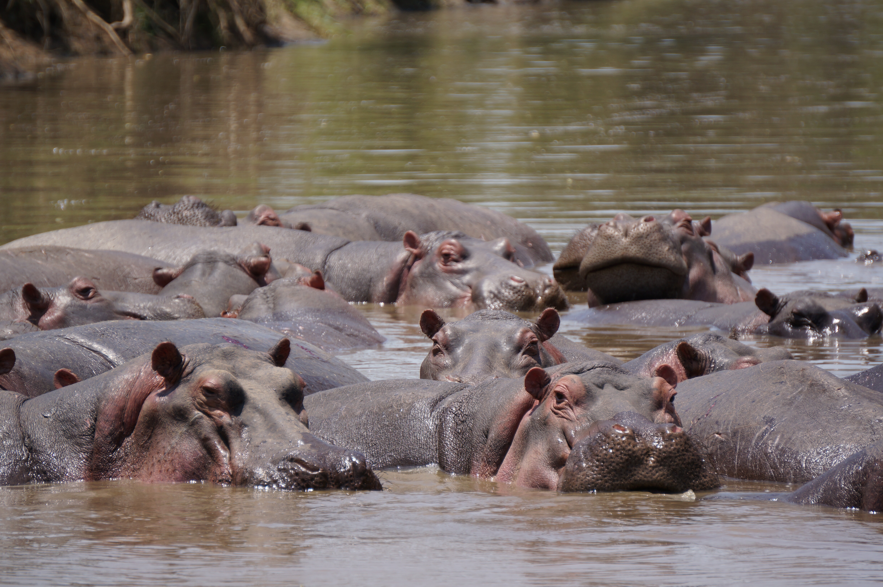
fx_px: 7718
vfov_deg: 4.4
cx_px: 442
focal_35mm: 315
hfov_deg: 6.5
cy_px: 294
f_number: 6.3
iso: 125
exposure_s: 1/400
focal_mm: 210
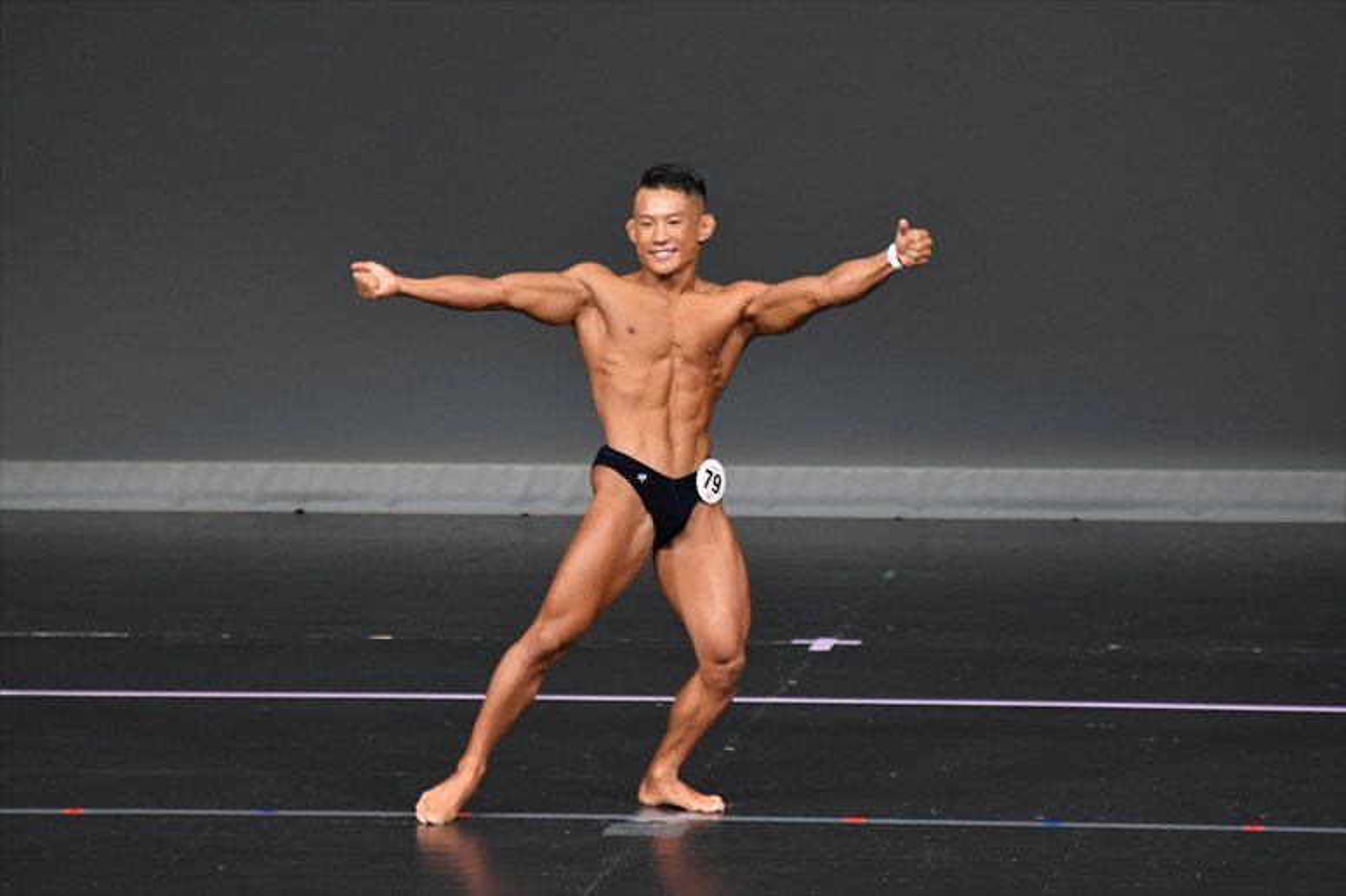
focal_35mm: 345
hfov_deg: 6.0
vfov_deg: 4.0
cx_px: 673
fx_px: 12893
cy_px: 448
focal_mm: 230
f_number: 5.6
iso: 4000
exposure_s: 1/400
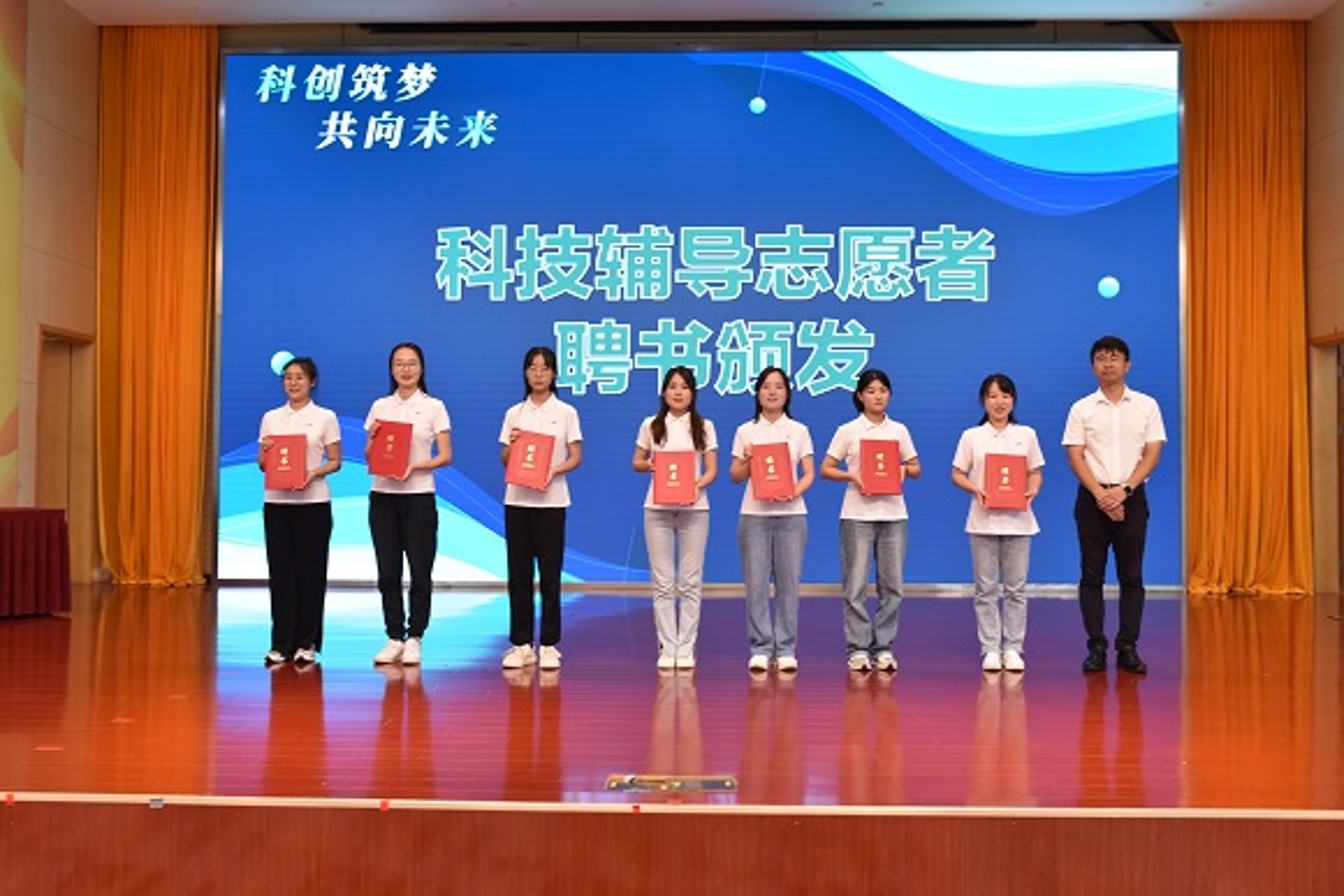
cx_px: 672
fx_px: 1307
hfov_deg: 54.4
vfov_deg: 37.9
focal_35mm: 35
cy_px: 448
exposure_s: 1/30
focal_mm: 35
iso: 250
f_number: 4
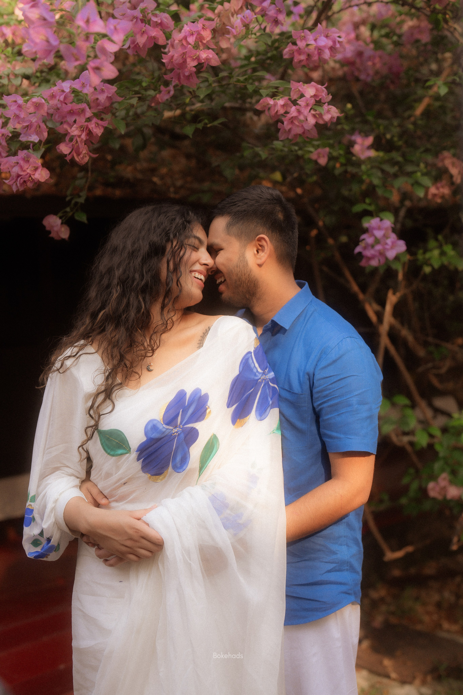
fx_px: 965
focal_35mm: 50
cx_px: 232
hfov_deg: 27.0
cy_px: 348
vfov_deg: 39.6
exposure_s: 1/1600
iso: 250
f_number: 2
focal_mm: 50
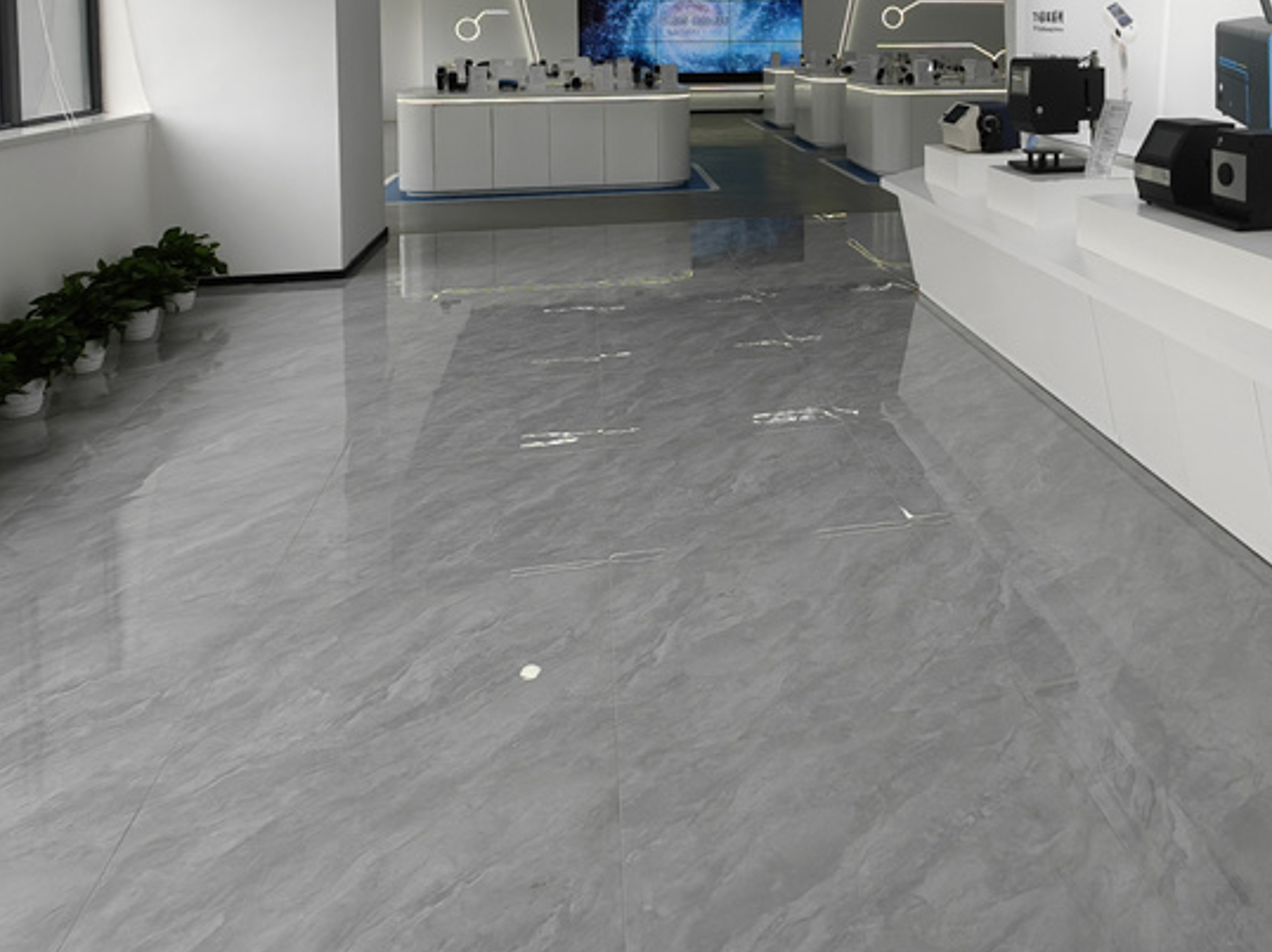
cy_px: 80
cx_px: 887
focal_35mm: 29
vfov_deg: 43.6
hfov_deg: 59.7
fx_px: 1065
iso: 50
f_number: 2.2
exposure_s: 1/234
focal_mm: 1.76
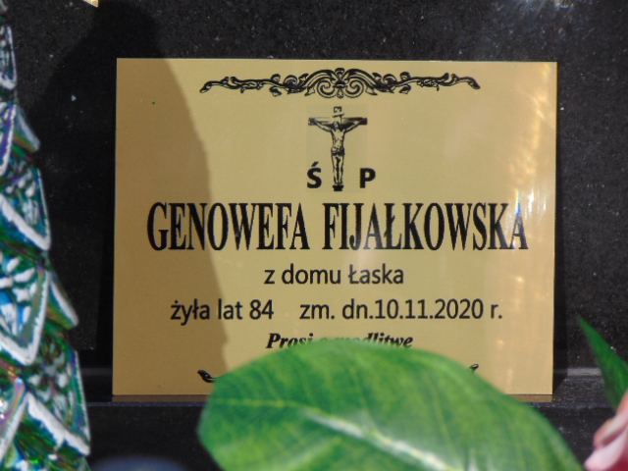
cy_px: 236
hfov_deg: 5.2
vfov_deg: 3.9
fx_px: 6876
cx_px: 314
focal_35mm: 379
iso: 80
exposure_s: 1/800
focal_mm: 68
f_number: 4.2
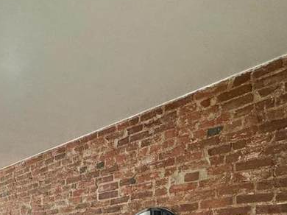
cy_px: 295
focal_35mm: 46
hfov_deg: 35.5
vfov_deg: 25.9
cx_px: -26
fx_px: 381
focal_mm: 2.22
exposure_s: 1/120
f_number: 2.2
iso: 250
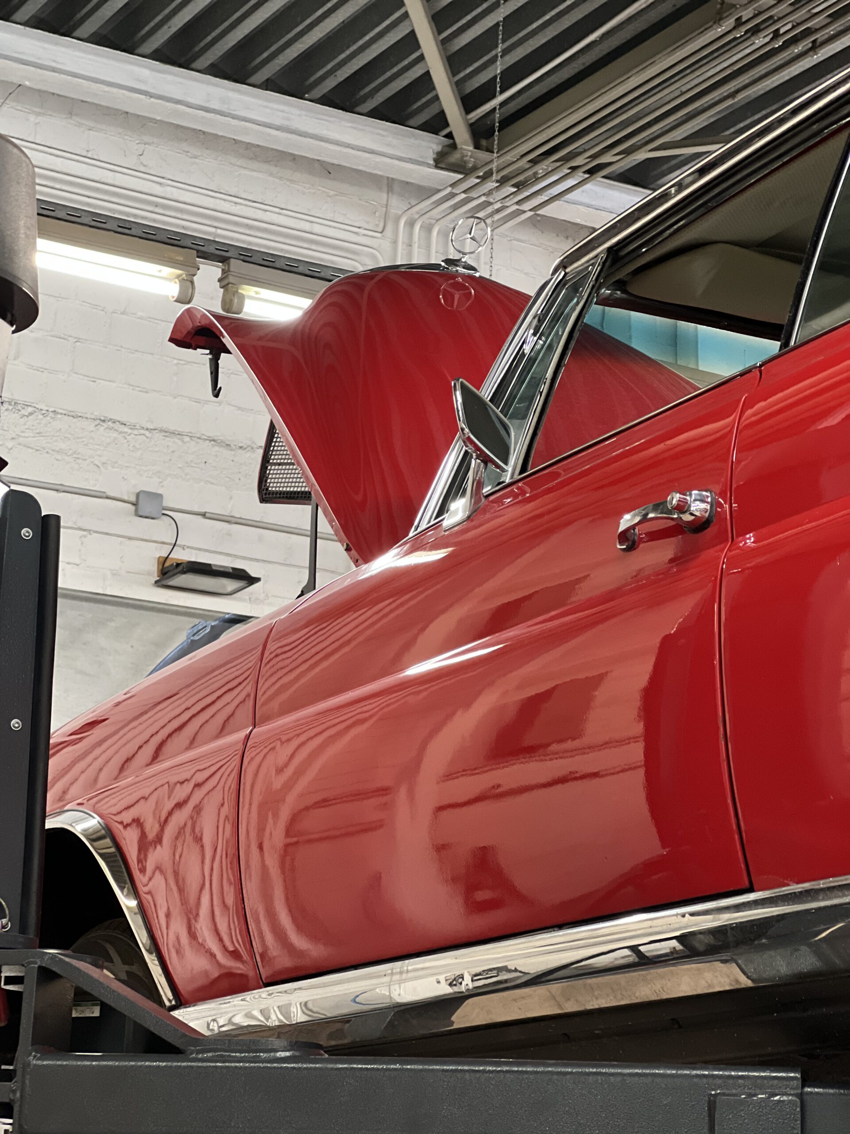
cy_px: 567
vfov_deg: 25.3
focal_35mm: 77
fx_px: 2521
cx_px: 425
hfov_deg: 19.1
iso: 320
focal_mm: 9
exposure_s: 1/33
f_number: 2.8
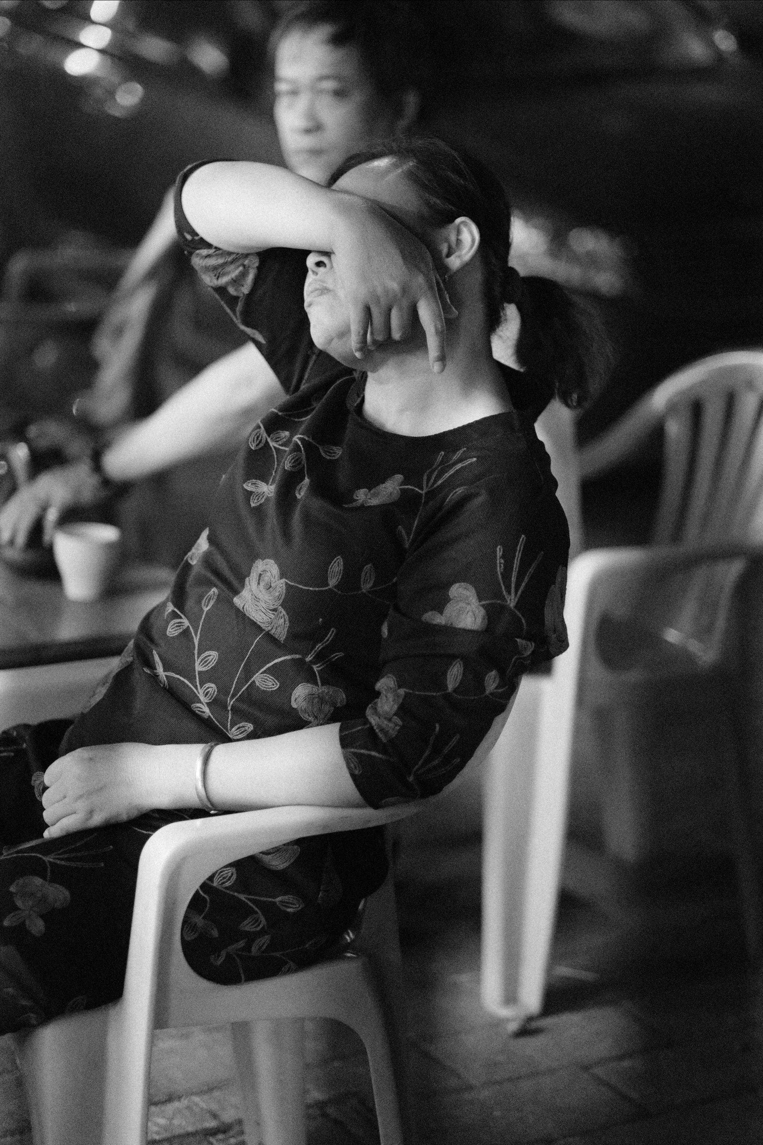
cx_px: 382
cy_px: 572
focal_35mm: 84
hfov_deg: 16.3
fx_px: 2670
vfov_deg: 24.2
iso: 12800
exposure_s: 1/640
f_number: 1.2
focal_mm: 56
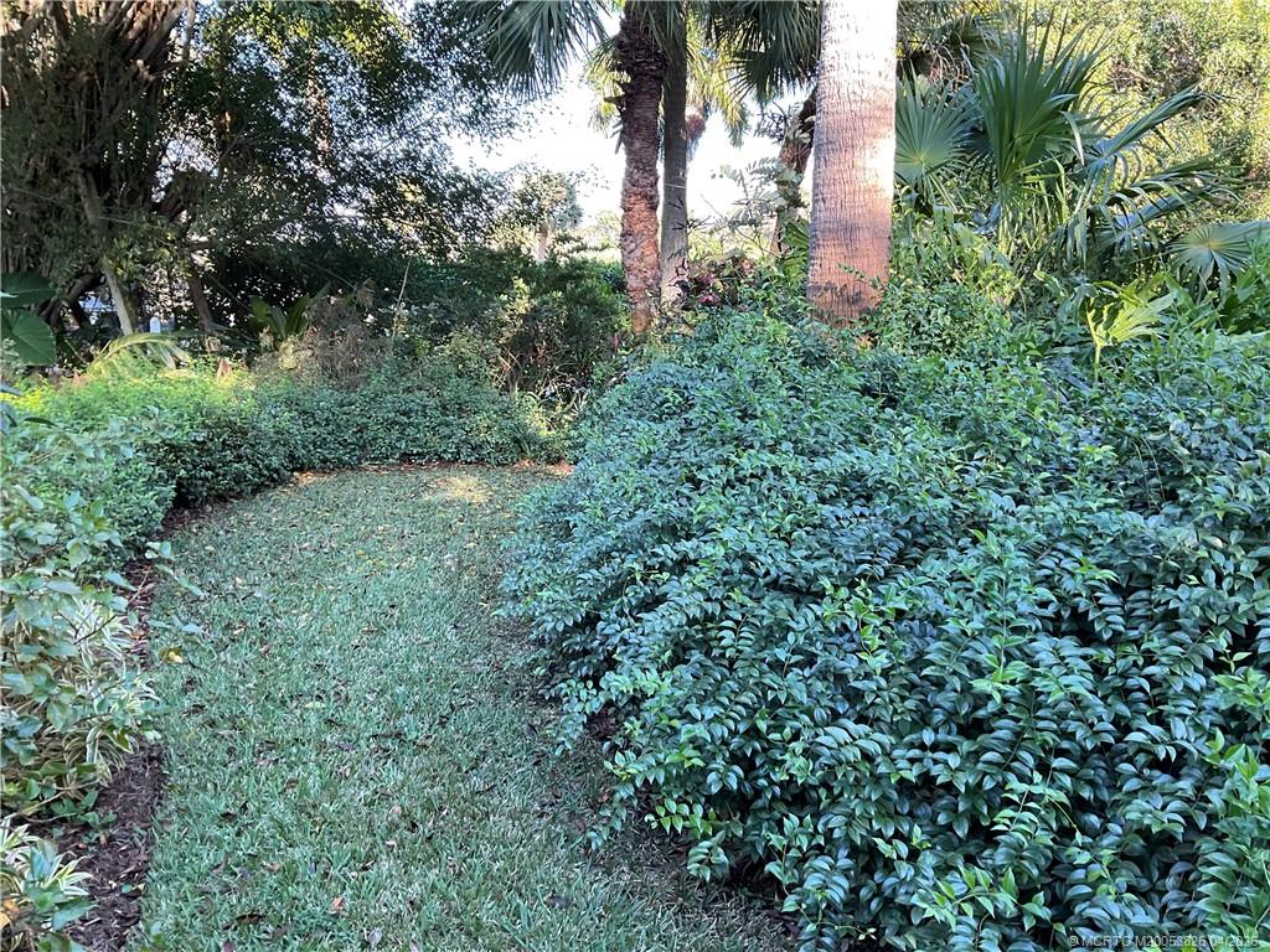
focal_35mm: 29
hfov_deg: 61.7
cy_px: 476
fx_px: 1064
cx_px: 635
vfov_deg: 48.2
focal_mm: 3
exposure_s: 1/120
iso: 50
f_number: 1.8
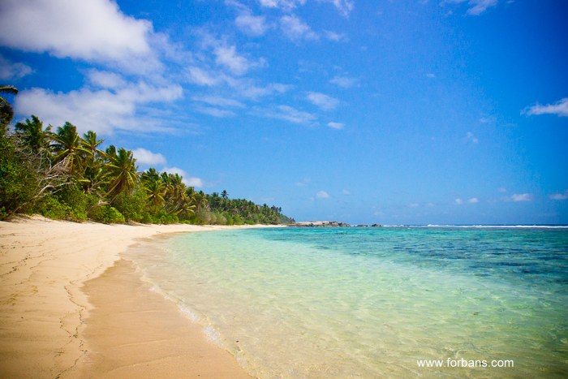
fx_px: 426
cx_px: 284
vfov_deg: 47.9
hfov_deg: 67.4
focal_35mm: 27
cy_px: 190
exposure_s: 1/4000
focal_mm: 18
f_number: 5.6
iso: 400
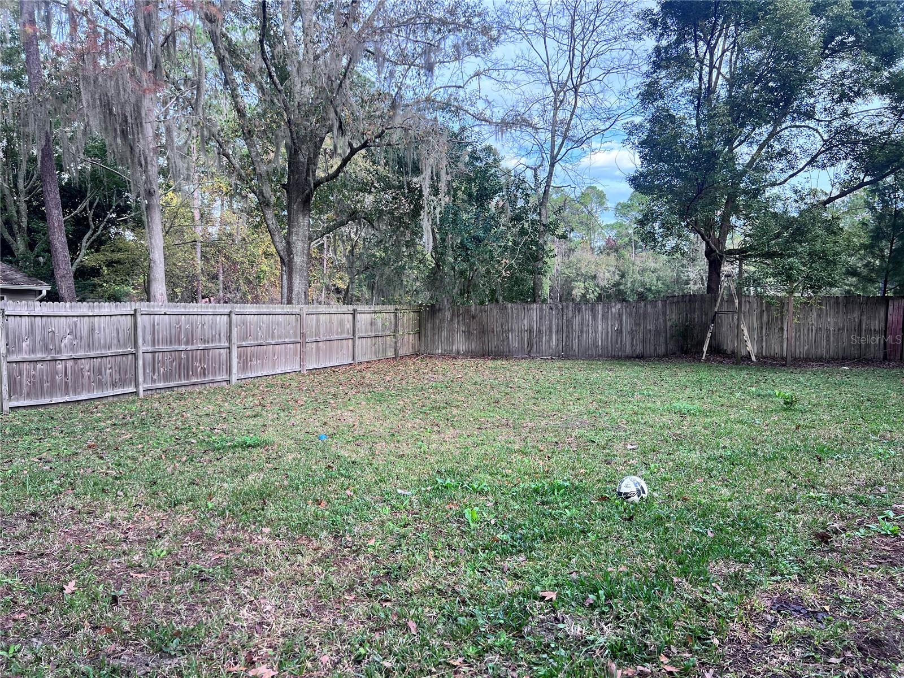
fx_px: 679
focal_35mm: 26
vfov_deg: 53.1
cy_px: 339
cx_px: 452
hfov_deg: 67.3
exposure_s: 1/473
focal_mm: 5.7
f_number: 1.5
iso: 50
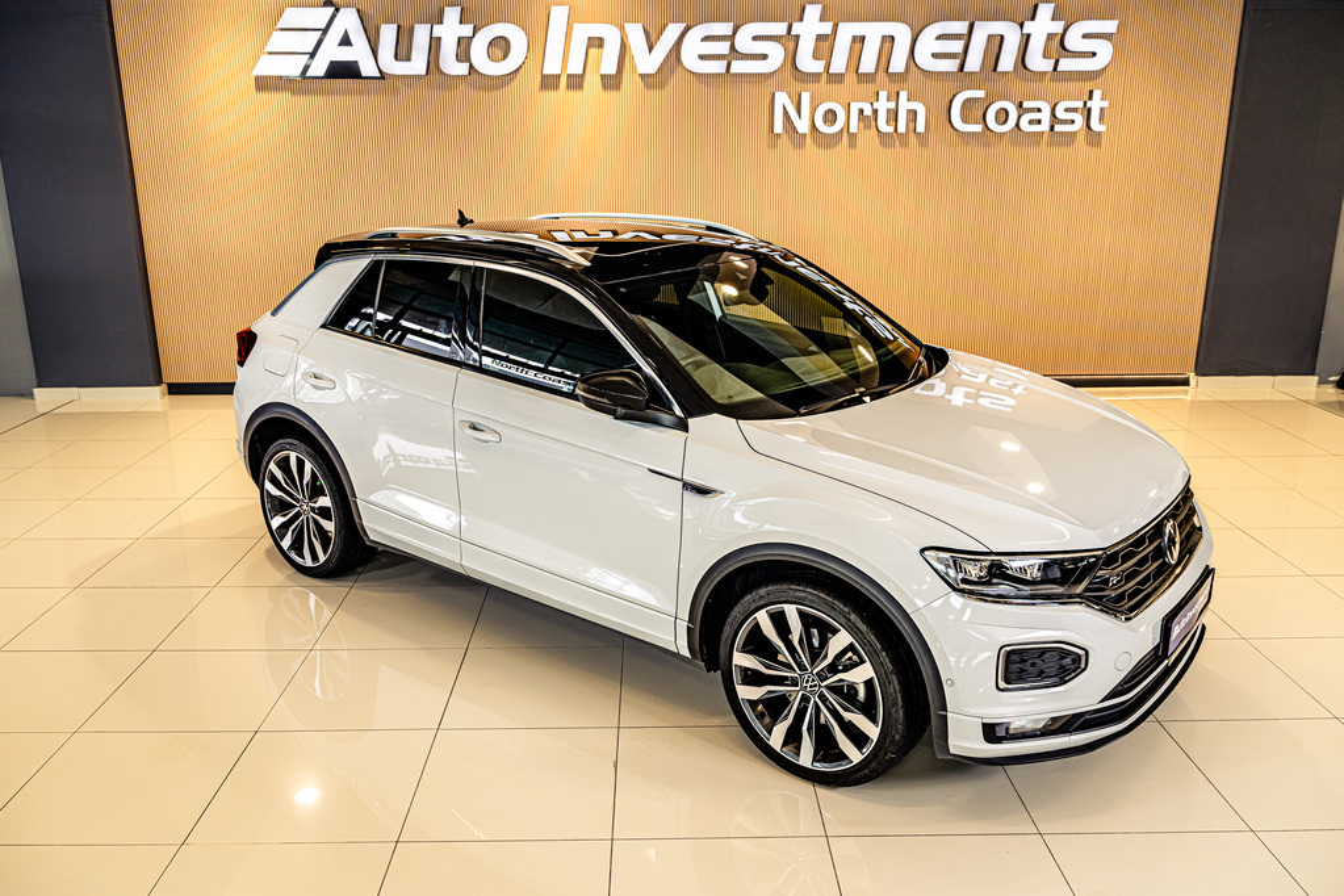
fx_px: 1045
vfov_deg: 46.4
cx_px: 672
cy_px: 448
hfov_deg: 65.5
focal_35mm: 28
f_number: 4.5
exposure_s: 1/125
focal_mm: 28
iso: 640
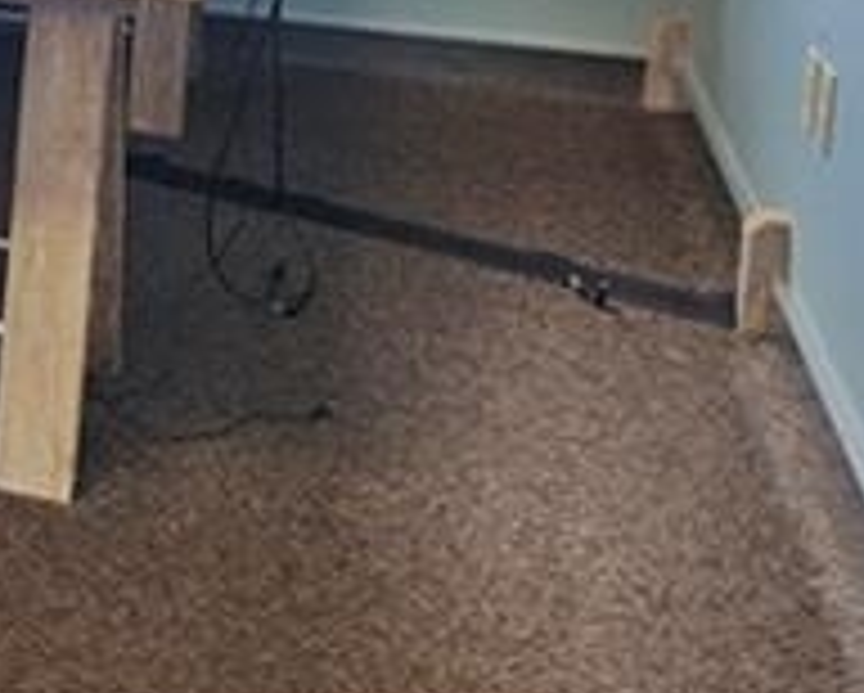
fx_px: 1997
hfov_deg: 21.1
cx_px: -387
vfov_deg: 18.2
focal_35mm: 78
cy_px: -248
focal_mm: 6.7
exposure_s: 1/60
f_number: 1.8
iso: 200
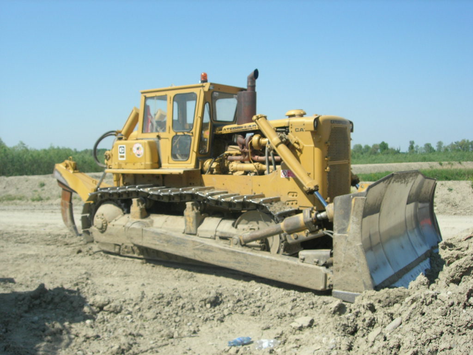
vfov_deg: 37.7
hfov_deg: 49.0
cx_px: 236
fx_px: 519
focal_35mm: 38
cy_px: 178
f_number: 4.8
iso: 64
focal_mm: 7.8
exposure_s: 1/515
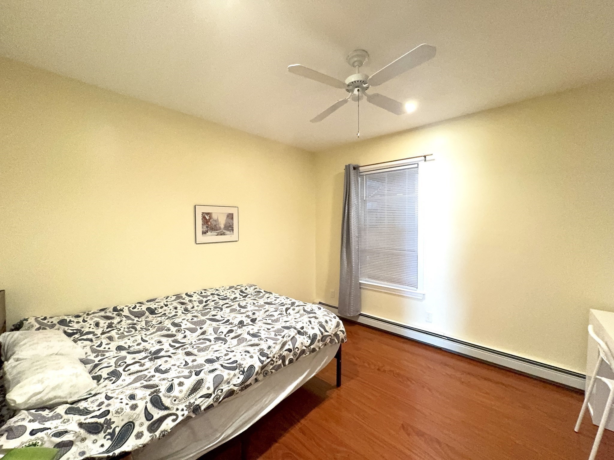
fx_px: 248
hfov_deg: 102.1
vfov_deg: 85.7
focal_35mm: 14
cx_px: 307
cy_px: 230
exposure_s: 1/60
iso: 400
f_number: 2.2
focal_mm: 2.22
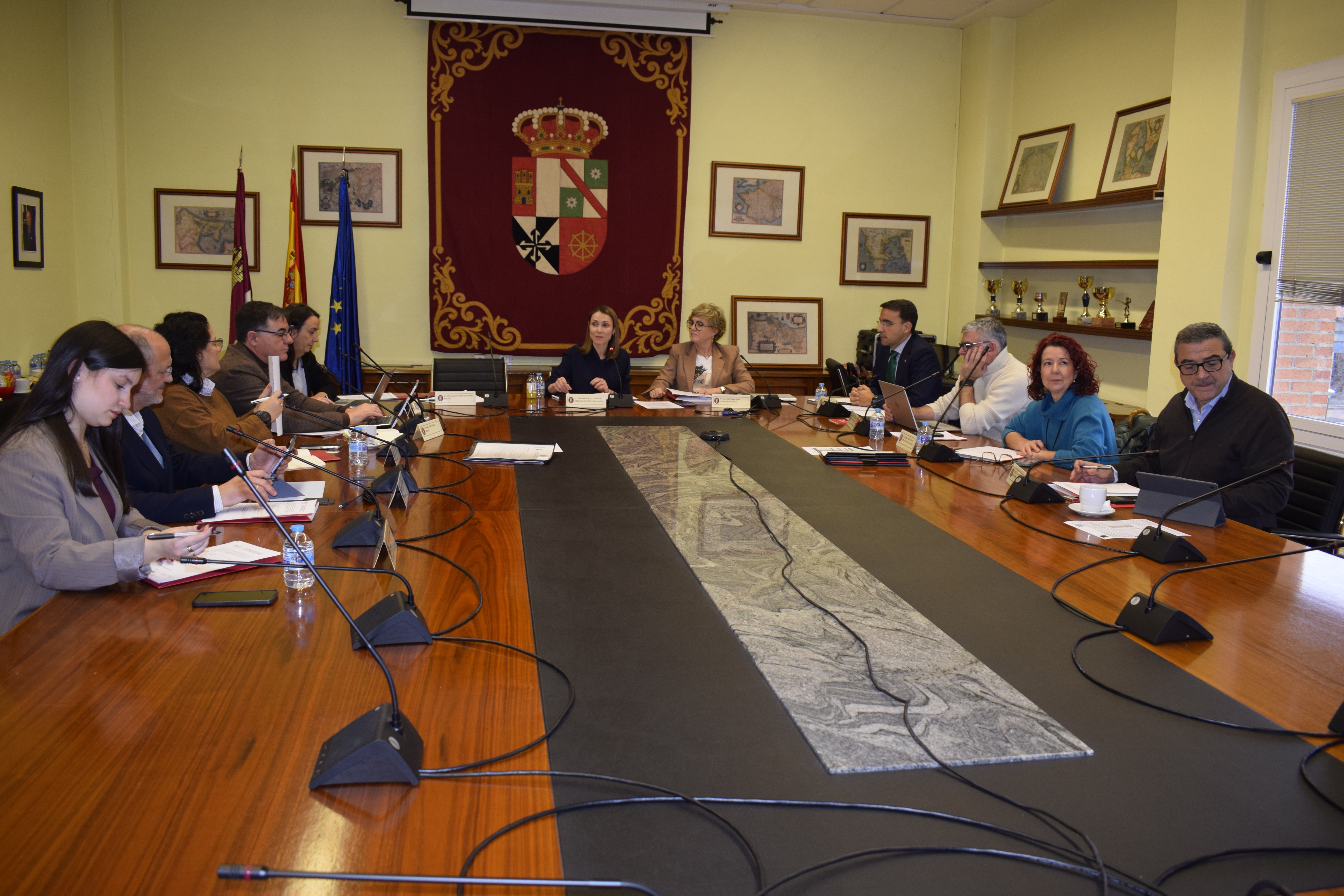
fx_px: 1008
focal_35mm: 27
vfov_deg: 47.9
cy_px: 448
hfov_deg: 67.4
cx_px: 672
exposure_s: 1/100
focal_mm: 18
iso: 800
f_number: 5
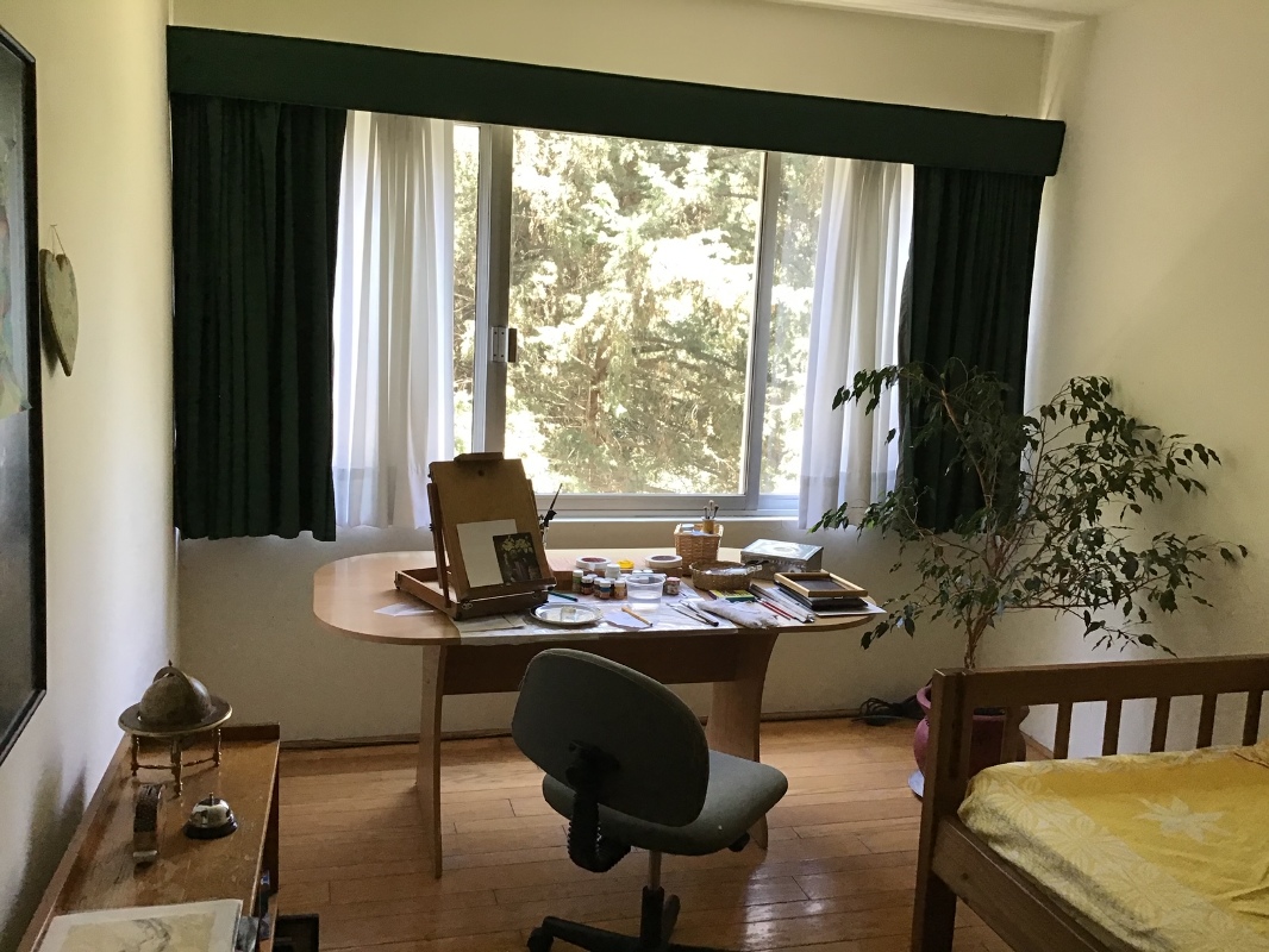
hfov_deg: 58.3
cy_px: 476
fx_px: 1137
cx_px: 634
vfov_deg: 45.5
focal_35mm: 31
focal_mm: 3.3
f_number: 2.4
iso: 50
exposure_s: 1/30
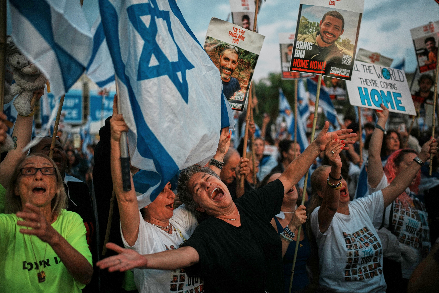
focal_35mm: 35
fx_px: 427
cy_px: 146
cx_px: 220
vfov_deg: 37.9
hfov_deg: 54.4
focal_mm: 35
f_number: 1.4
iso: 320
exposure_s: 1/250
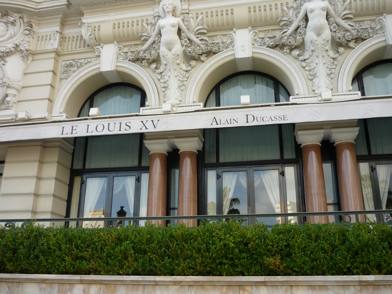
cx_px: 196
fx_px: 374
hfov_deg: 55.4
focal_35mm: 33
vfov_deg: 42.9
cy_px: 147
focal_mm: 5.5
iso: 100
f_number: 2.8
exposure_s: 1/250
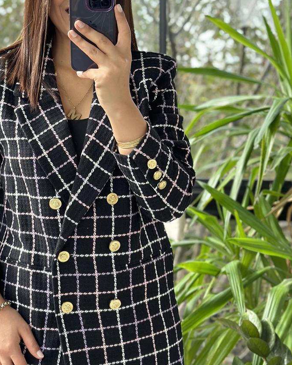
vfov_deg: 25.7
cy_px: 170
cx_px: 103
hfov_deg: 20.6
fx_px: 800
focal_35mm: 74
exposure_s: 1/172
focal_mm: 6.86
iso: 80
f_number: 1.78
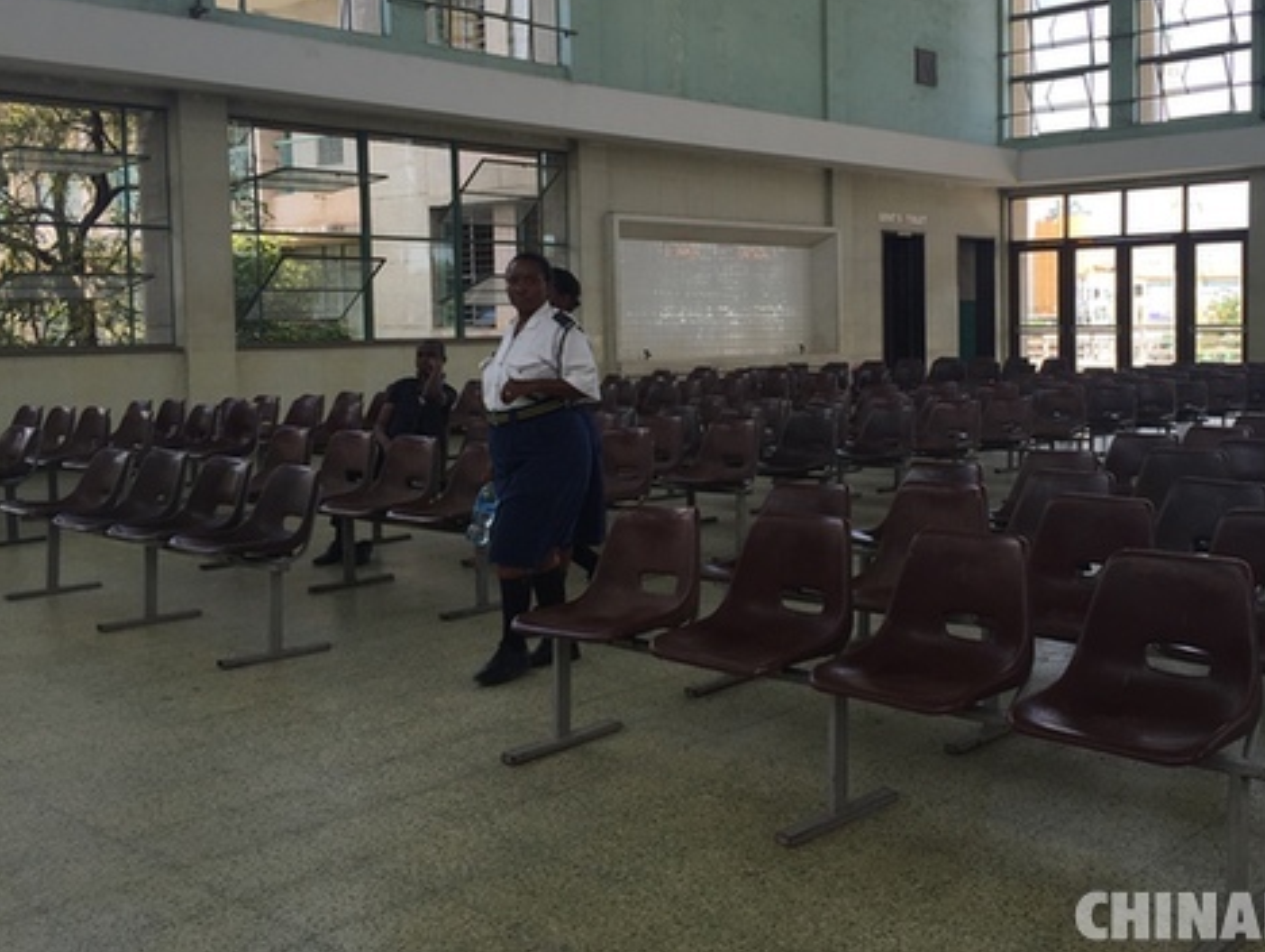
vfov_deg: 38.6
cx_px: 804
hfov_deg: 49.5
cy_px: 391
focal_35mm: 37
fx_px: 1354
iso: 32
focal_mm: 4.15
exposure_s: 1/434
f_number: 2.2
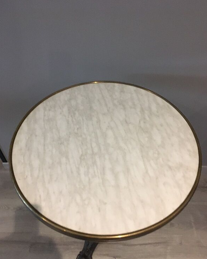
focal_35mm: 31
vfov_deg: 57.1
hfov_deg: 47.1
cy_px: 139
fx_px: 238
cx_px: 105
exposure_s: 1/25
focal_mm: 4.15
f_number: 2.2
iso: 200
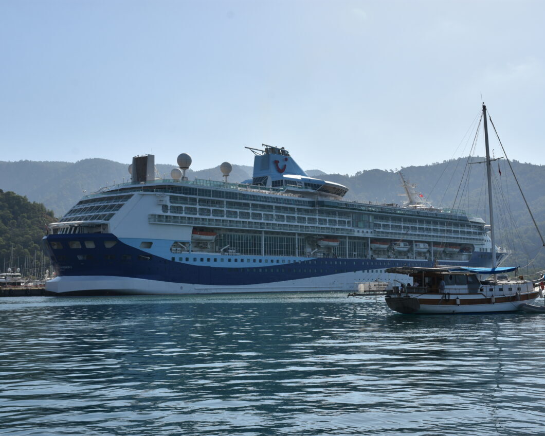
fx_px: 823
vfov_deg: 29.7
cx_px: 255
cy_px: 218
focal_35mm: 51
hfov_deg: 36.6
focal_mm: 30
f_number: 8
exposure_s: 1/500
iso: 125
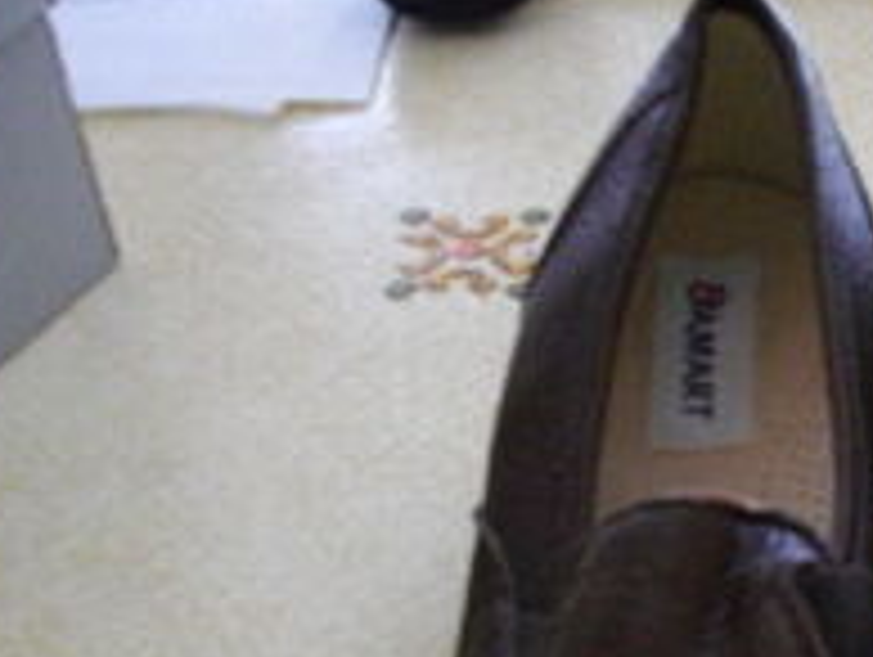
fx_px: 1995
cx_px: 796
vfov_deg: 17.9
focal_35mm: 79
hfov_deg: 24.0
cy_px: 760
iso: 398
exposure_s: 1/50
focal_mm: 5.7
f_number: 2.9
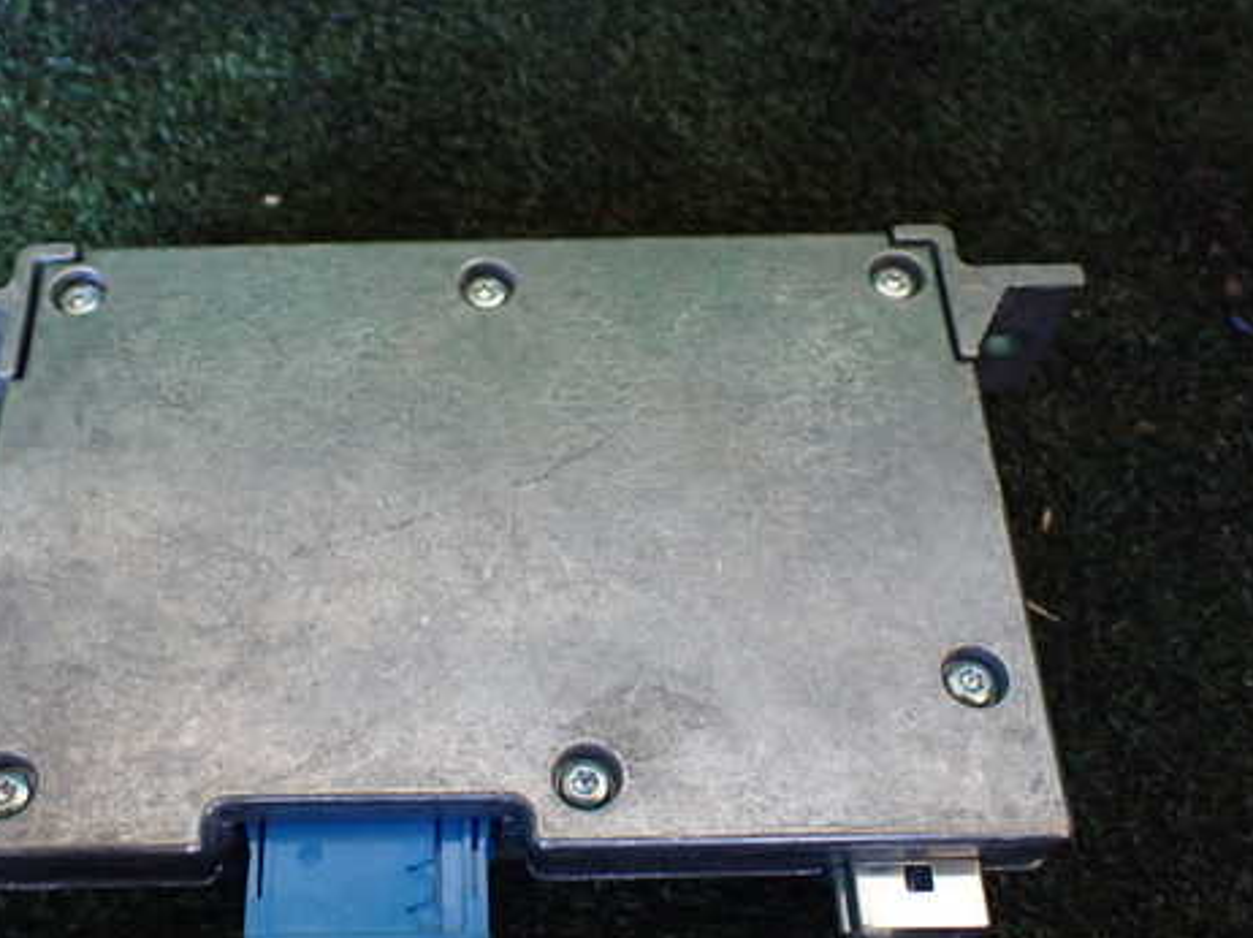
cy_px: 515
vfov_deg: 36.8
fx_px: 1411
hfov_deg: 47.6
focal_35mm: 39
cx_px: 494
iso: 800
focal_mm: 5.4
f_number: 2.3
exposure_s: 1/100
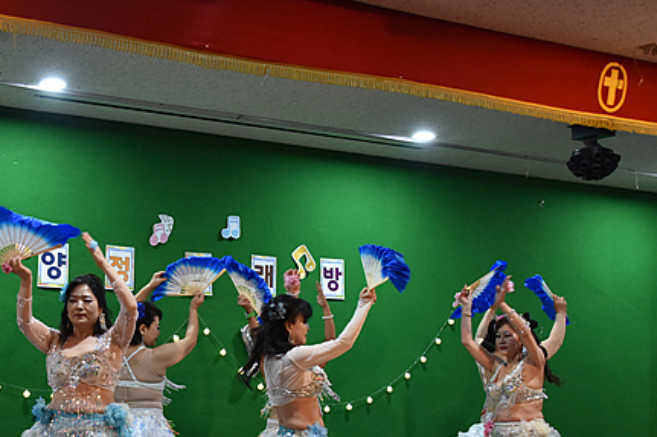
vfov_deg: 20.7
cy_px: 325
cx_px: 171
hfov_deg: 30.5
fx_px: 1186
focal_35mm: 65
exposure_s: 1/125
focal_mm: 35
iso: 2200
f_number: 4.5
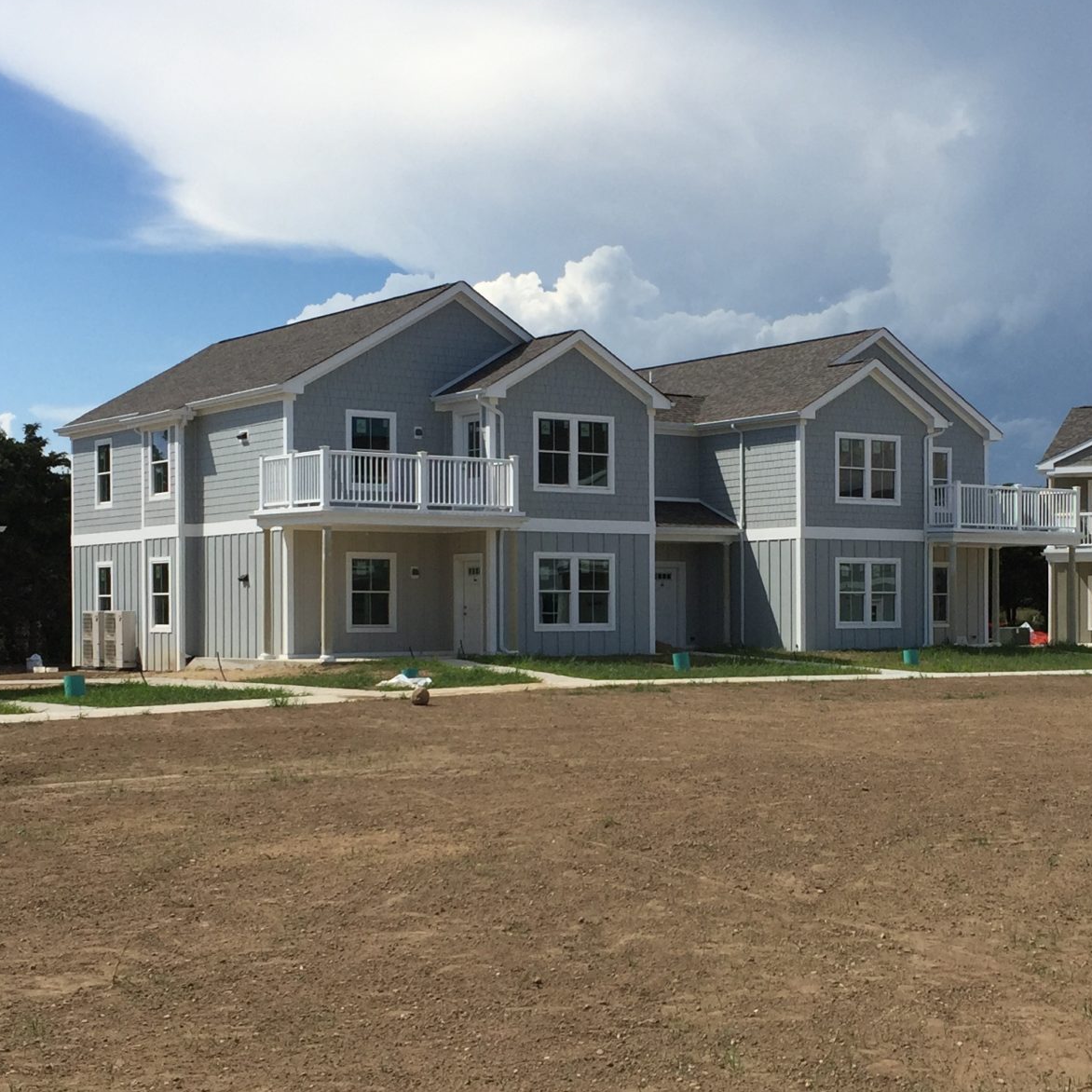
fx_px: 1999
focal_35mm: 56
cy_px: 632
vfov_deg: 30.5
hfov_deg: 30.5
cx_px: 656
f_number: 2.2
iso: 32
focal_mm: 4.15
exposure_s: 1/3300
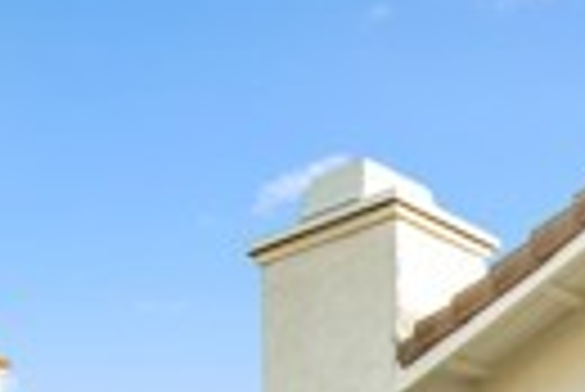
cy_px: 723
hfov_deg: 25.3
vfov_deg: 16.3
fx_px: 1122
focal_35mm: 69
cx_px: 756
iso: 400
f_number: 6.3
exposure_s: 1/160
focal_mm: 14
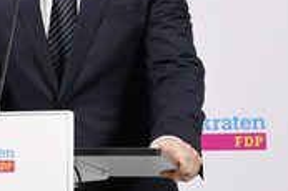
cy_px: 38
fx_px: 1039
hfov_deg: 15.6
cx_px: 22
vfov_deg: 10.5
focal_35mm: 130
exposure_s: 1/320
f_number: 6.3
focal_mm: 50
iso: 4000
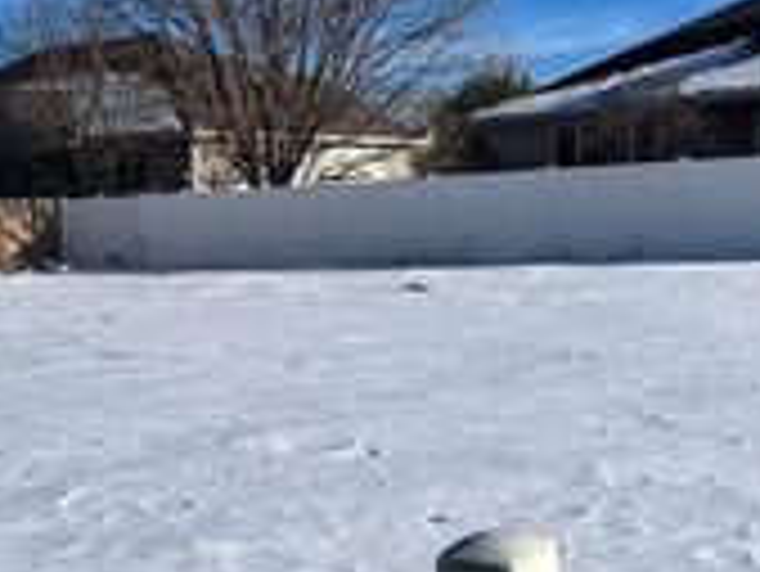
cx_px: -139
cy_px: 394
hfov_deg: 23.3
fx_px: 1692
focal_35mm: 77
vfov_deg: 19.1
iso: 32
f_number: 1.6
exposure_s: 1/6897
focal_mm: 4.2
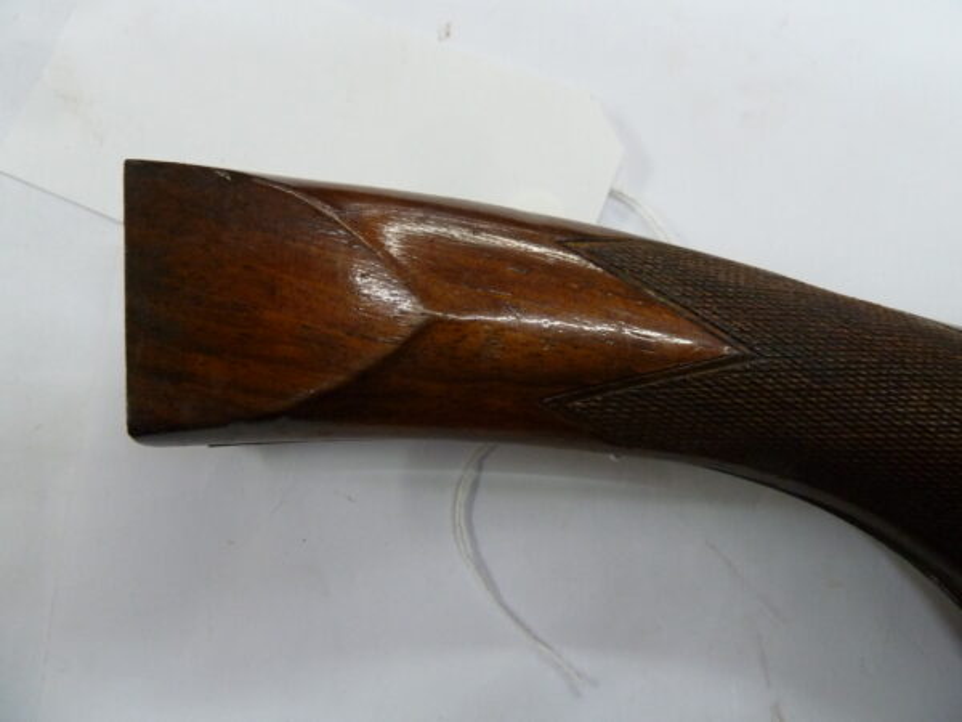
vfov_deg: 54.9
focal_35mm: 25
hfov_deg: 69.4
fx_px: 695
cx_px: 481
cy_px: 361
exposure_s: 1/30
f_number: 3.3
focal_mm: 4.1
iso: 400
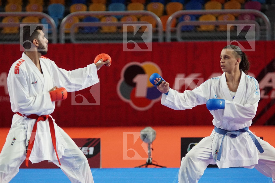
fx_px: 1719
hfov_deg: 9.1
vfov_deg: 6.1
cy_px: 92
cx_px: 138
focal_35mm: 225
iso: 3200
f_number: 2.8
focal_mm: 150
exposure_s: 1/2000
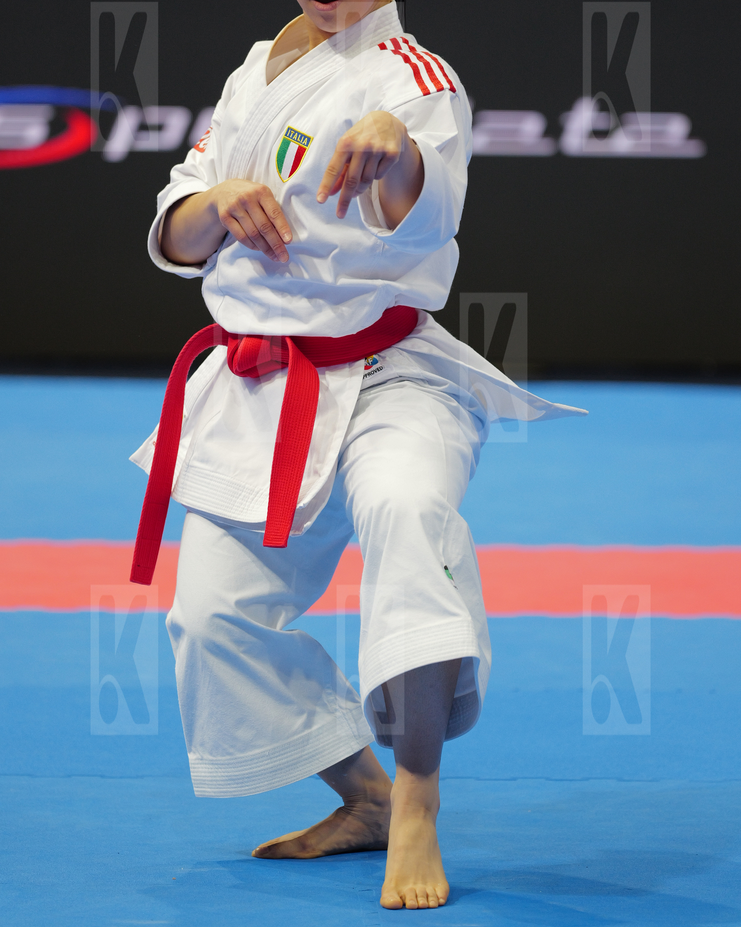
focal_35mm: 296
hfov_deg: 5.2
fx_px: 8114
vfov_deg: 6.5
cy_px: 368
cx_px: 370
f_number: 2.8
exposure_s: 1/500
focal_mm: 172
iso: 800
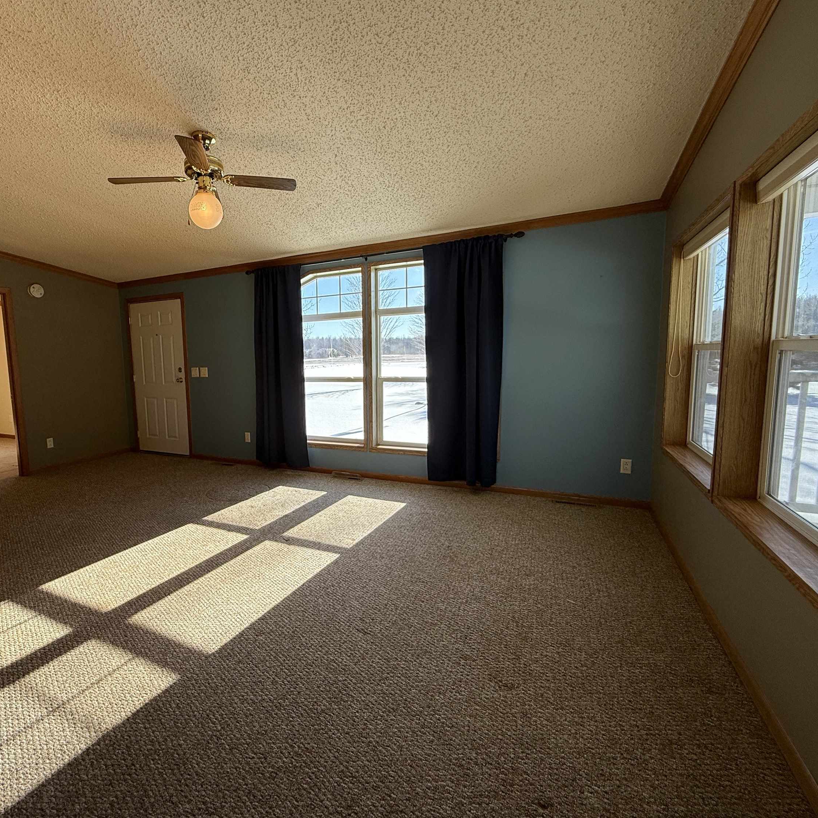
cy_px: 409
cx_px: 326
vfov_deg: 84.0
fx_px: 454
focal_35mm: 17
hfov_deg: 82.9
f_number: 2.2
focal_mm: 2.22
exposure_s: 1/324
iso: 50
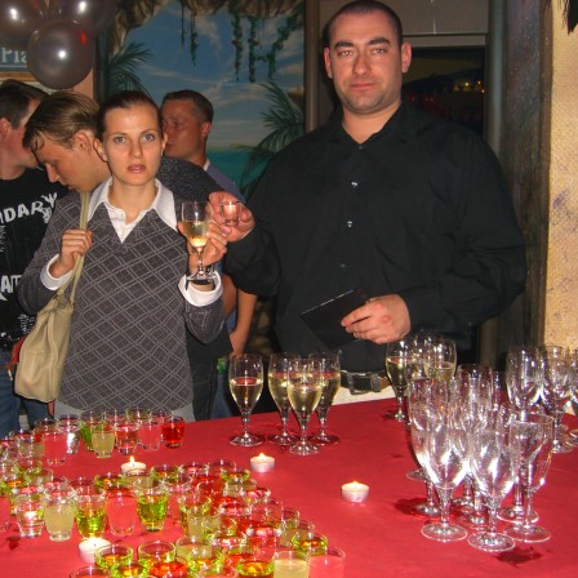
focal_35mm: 45
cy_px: 289
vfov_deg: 37.6
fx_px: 850
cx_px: 213
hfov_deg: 37.3
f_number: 2.8
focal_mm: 7.9
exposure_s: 1/60
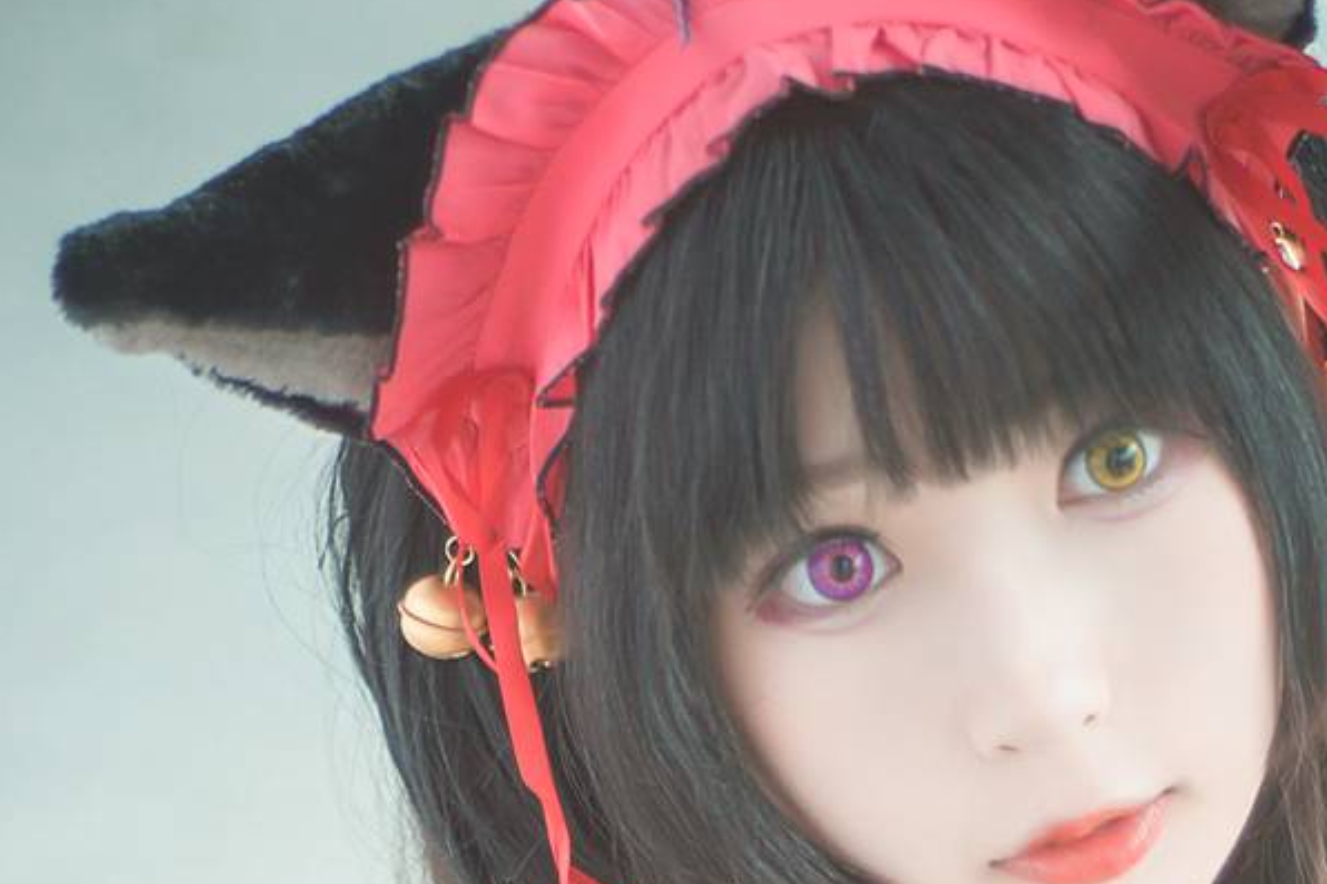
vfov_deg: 8.8
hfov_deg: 13.6
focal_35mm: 151
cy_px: 1523
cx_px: 833
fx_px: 5564
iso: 100
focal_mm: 50
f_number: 1.8
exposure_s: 1/100
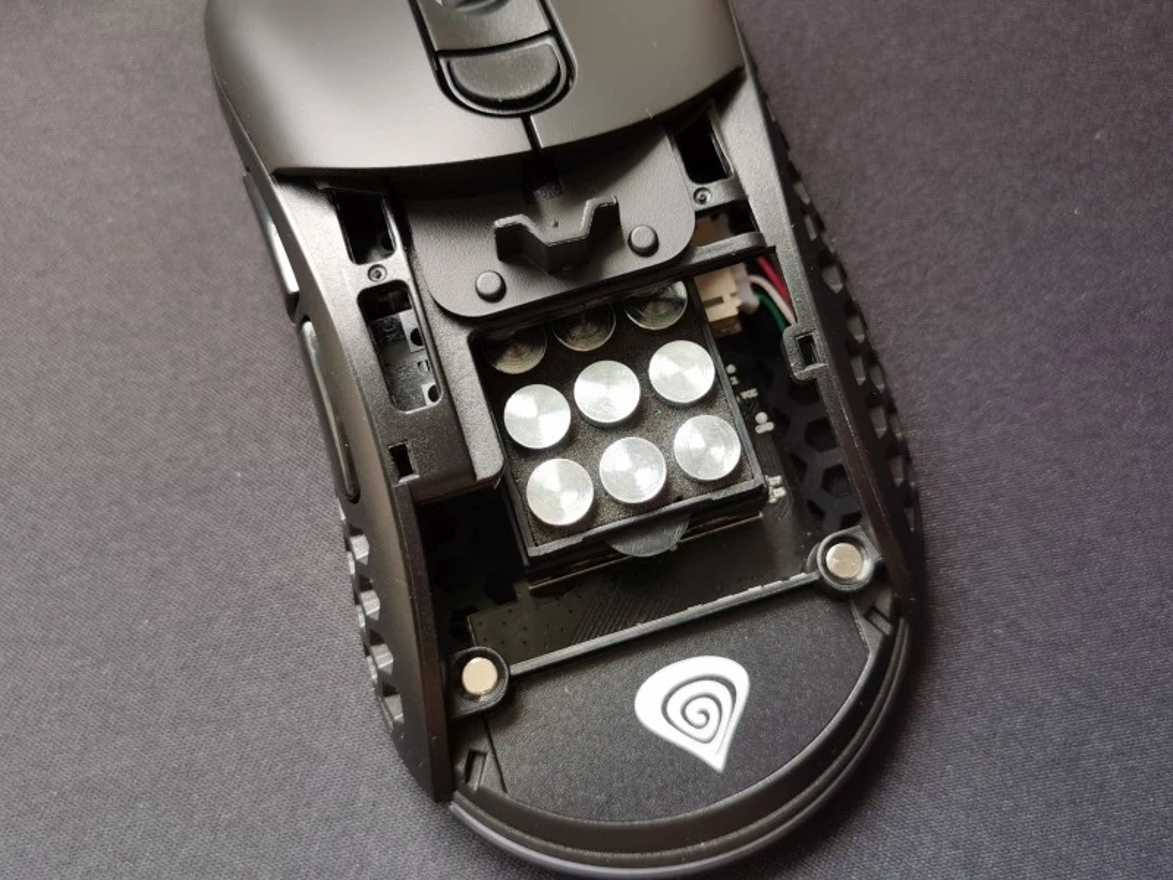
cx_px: 586
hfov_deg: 46.8
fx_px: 1355
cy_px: 440
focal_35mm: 40
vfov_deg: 36.0
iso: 50
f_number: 1.6
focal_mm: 5.56
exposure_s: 1/134
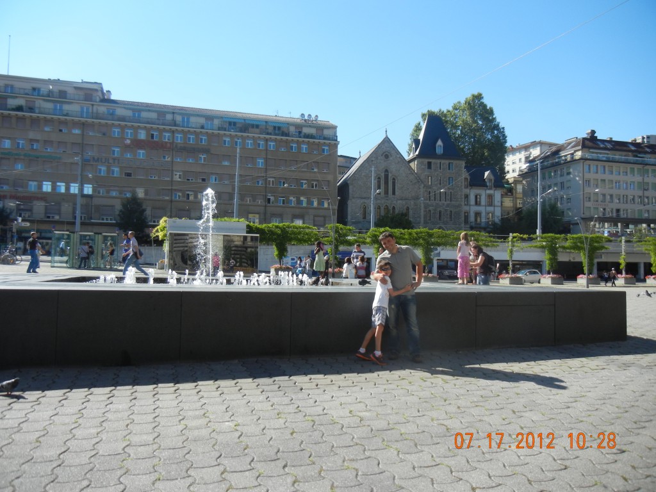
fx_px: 569
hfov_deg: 60.0
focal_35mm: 30
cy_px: 246
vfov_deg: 46.8
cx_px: 328
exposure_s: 1/890
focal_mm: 5.4
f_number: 3.5
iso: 160
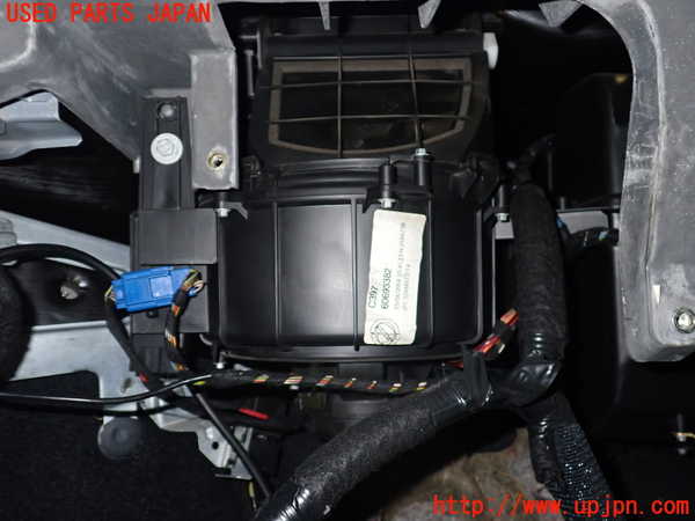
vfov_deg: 46.8
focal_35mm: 30
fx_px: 602
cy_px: 260
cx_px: 348
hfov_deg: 60.0
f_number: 6.3
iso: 320
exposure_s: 1/30
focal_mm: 5.4
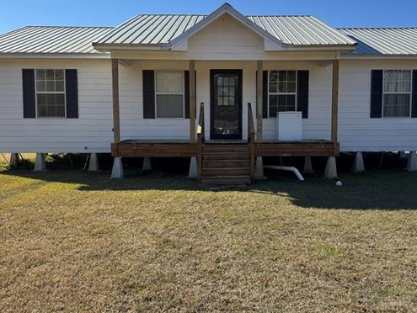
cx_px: 230
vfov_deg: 45.5
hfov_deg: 58.2
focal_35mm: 31
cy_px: 145
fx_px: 374
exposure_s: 1/3096
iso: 80
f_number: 1.78
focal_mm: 6.76
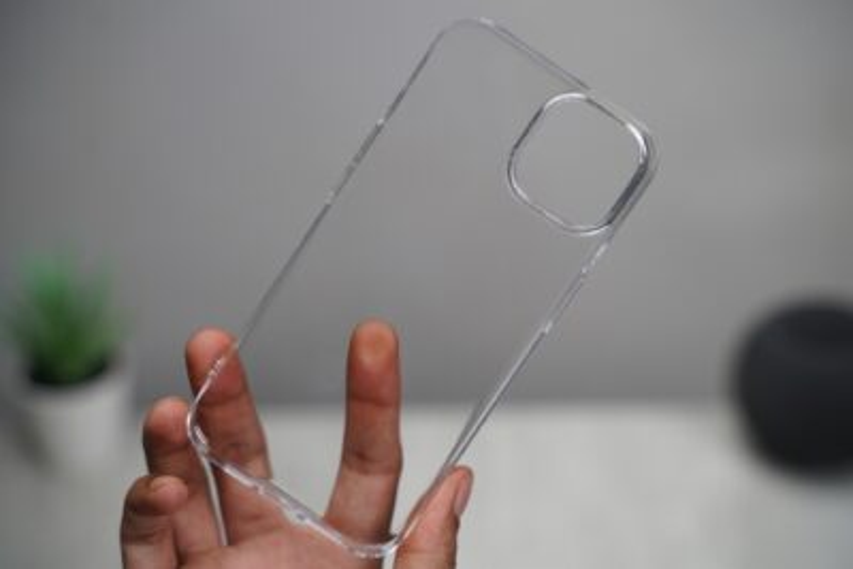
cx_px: 426
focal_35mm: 67
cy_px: 284
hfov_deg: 30.1
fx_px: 1588
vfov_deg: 20.3
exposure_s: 1/200
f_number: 4
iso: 800
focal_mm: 67
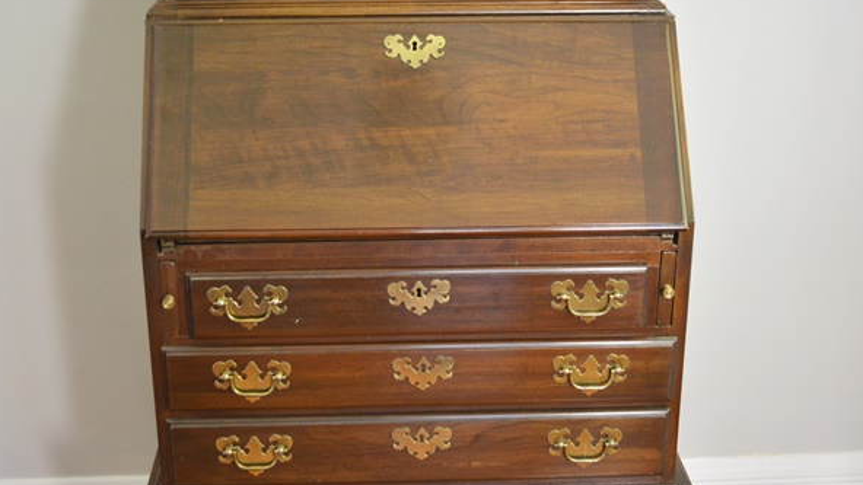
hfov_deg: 40.6
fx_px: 1167
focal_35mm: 51
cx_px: 429
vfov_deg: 23.5
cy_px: 246
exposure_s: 1/30
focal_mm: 32
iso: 1400
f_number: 4.8
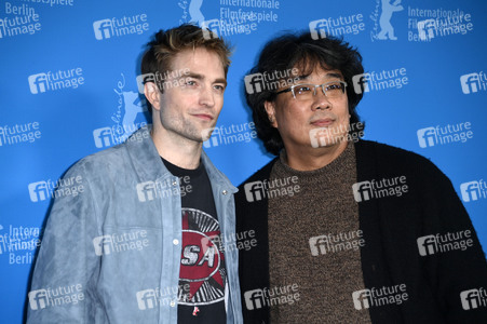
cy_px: 162
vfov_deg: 9.4
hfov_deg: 14.2
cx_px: 244
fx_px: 1960
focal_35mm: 145
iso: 1000
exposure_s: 1/250
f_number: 5.6
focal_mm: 145
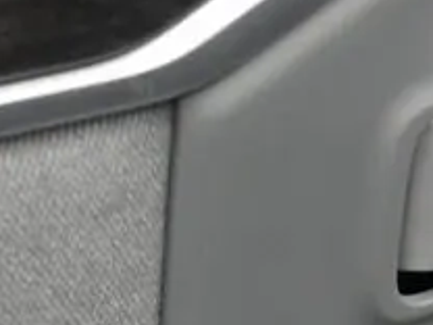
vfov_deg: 9.9
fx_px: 1851
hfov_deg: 12.7
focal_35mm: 148
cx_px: 625
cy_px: 330
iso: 2500
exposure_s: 1/60
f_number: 5.2
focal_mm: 24
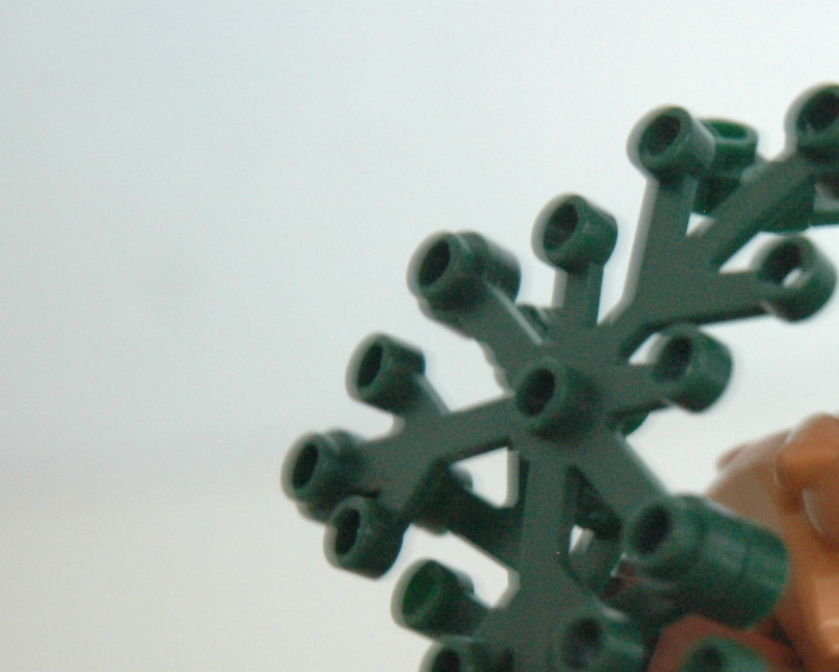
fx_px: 6110
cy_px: 470
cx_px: 854
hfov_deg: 7.8
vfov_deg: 6.3
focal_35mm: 246
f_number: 4.5
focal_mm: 70
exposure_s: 1/6
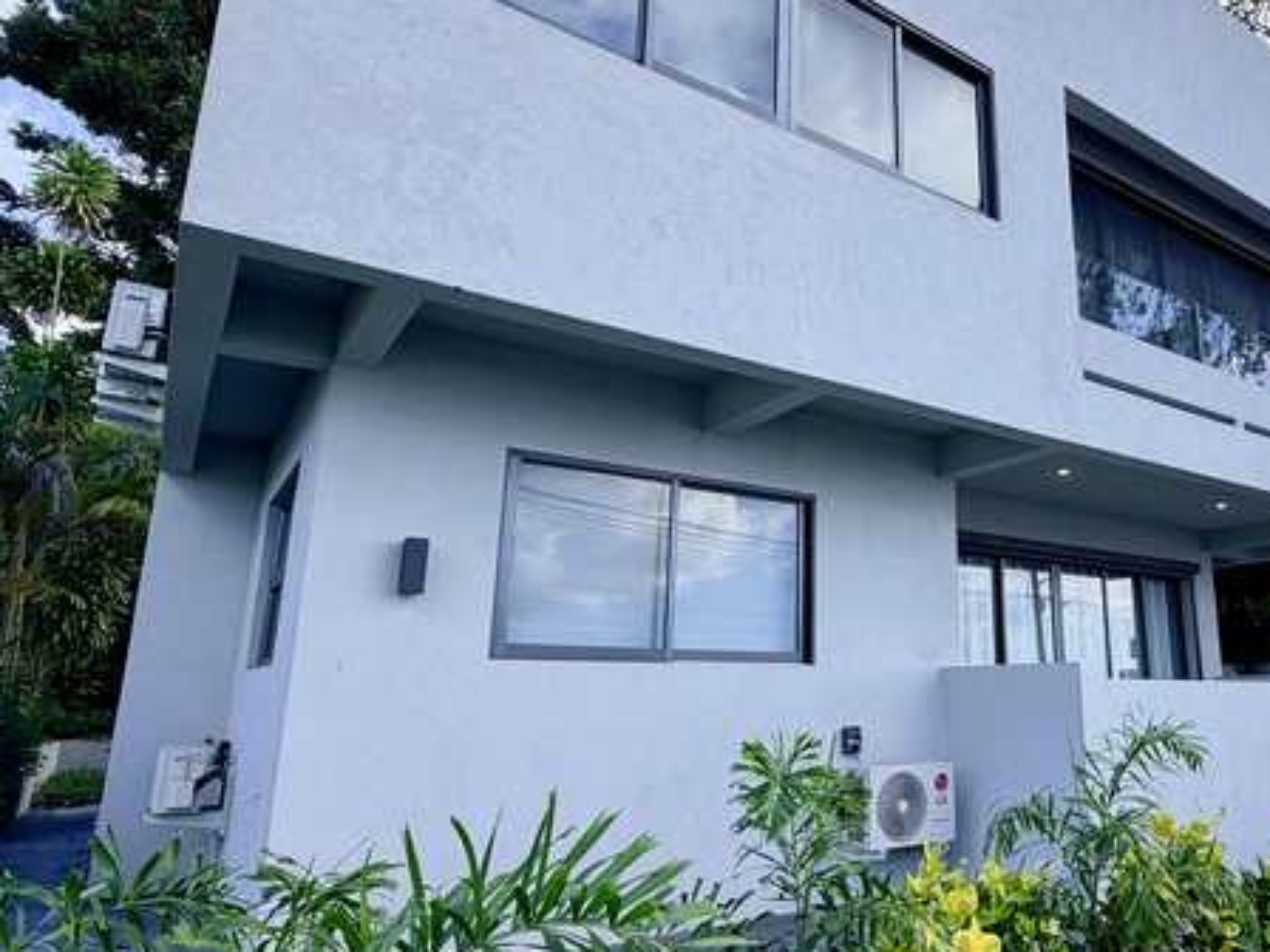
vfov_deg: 54.9
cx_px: 859
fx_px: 917
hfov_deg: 67.3
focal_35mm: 25
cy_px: 479
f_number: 2.2
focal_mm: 2.22
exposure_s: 1/531
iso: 40
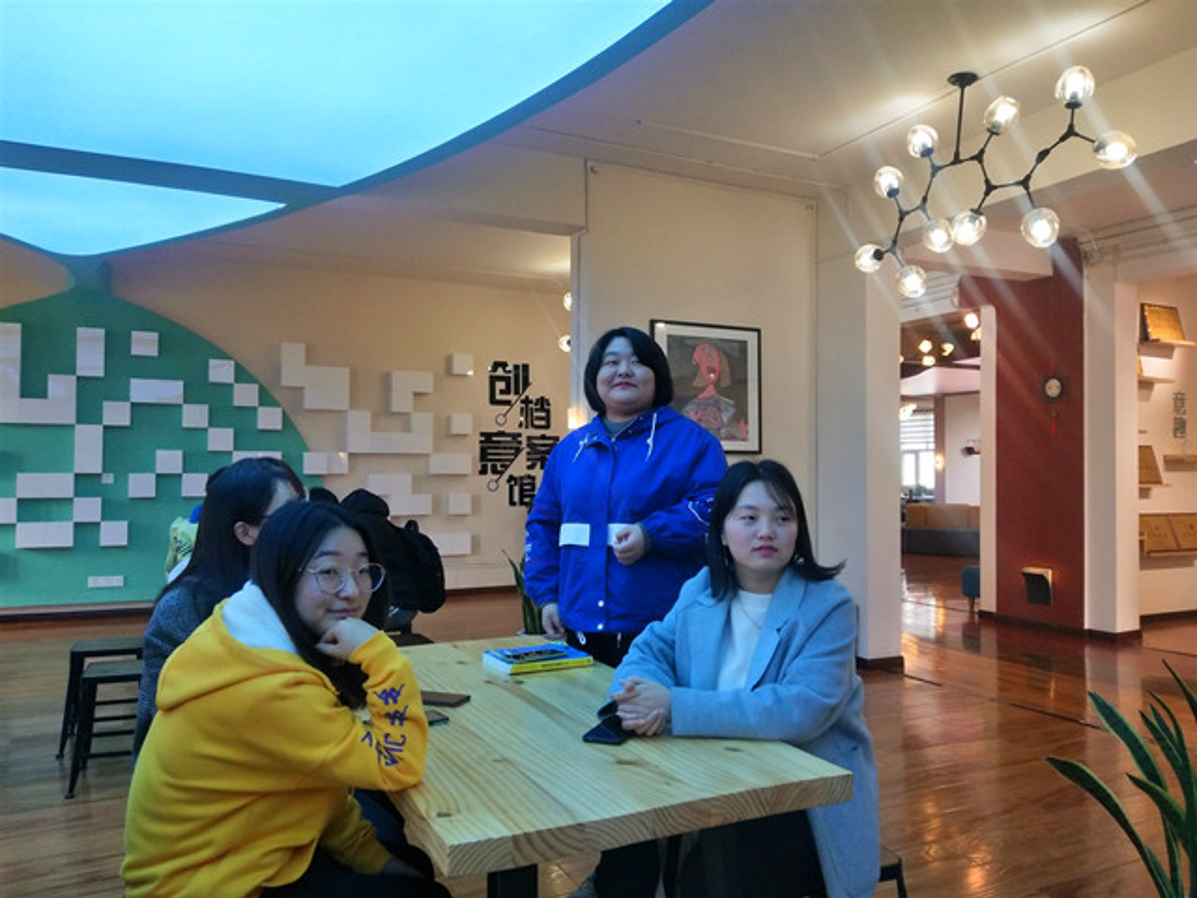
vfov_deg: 53.1
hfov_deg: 67.3
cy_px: 449
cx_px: 598
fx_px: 899
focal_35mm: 26
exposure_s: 1/100
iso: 200
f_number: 2
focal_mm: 3.88
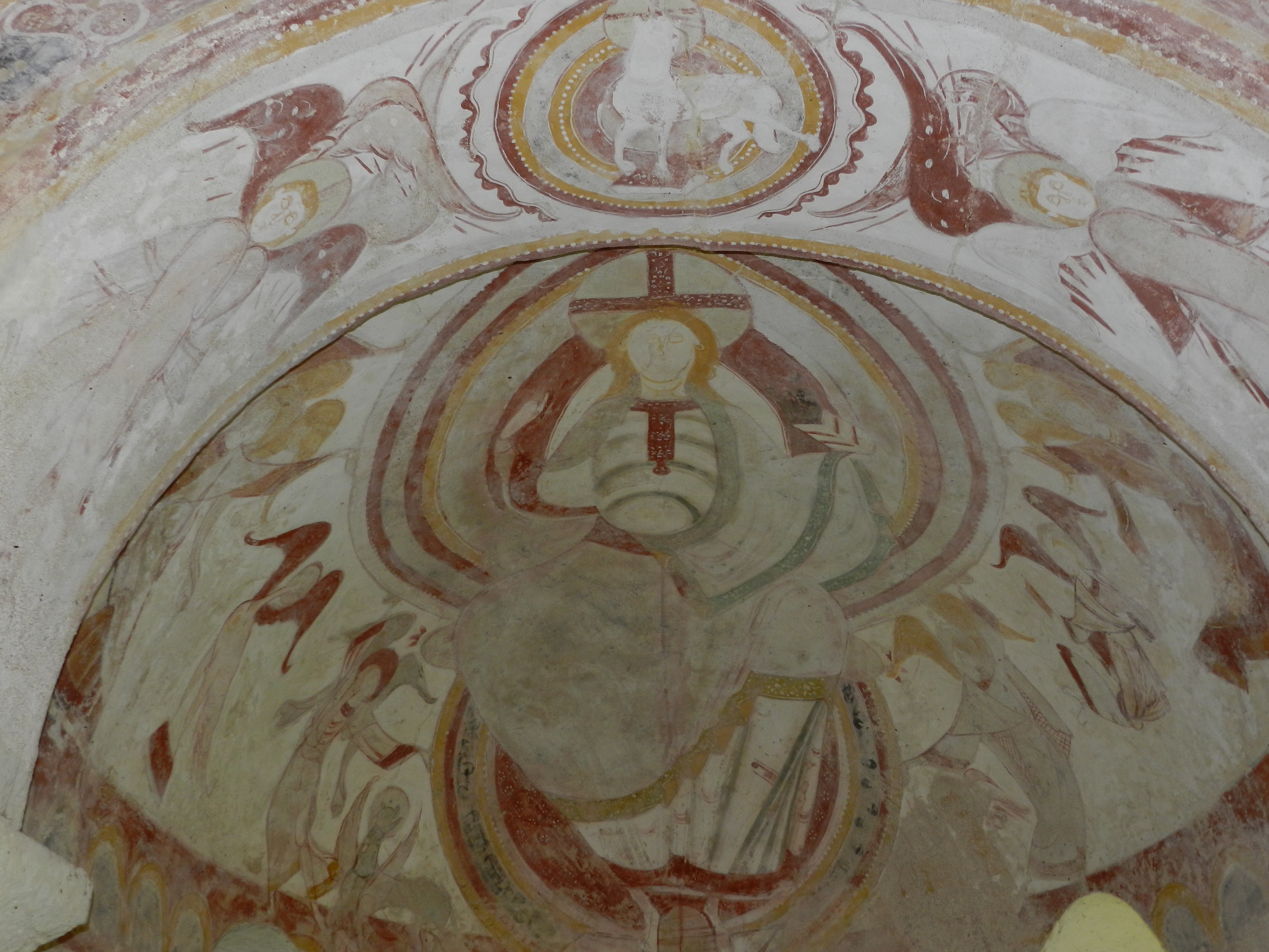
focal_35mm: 38
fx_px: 1393
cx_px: 634
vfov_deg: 37.7
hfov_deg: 49.0
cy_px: 476
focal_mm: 6.7
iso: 200
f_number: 4
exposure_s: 1/30
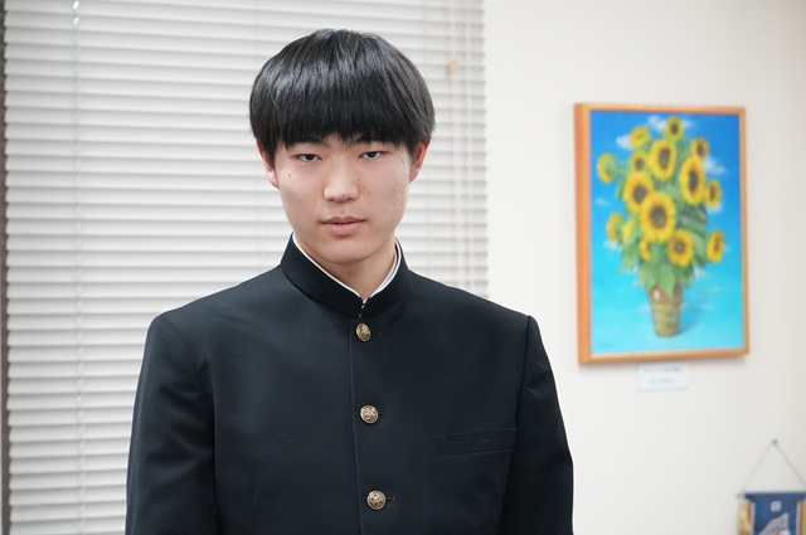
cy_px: 268
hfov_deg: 19.2
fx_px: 2381
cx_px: 403
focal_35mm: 106
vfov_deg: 12.8
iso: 4000
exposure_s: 1/160
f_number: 5.6
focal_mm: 71
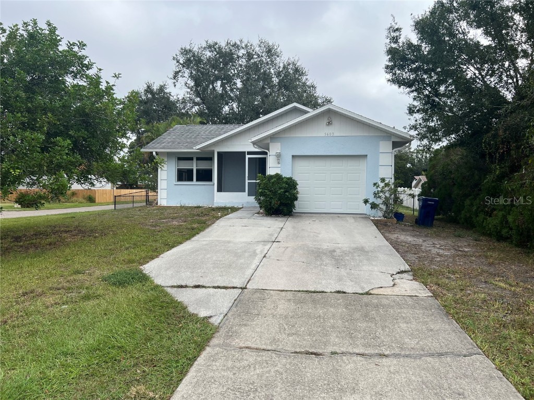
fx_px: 401
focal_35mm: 26
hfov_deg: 67.3
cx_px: 267
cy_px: 200
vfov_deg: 53.1
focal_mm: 5.7
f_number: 1.5
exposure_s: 1/2632
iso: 50
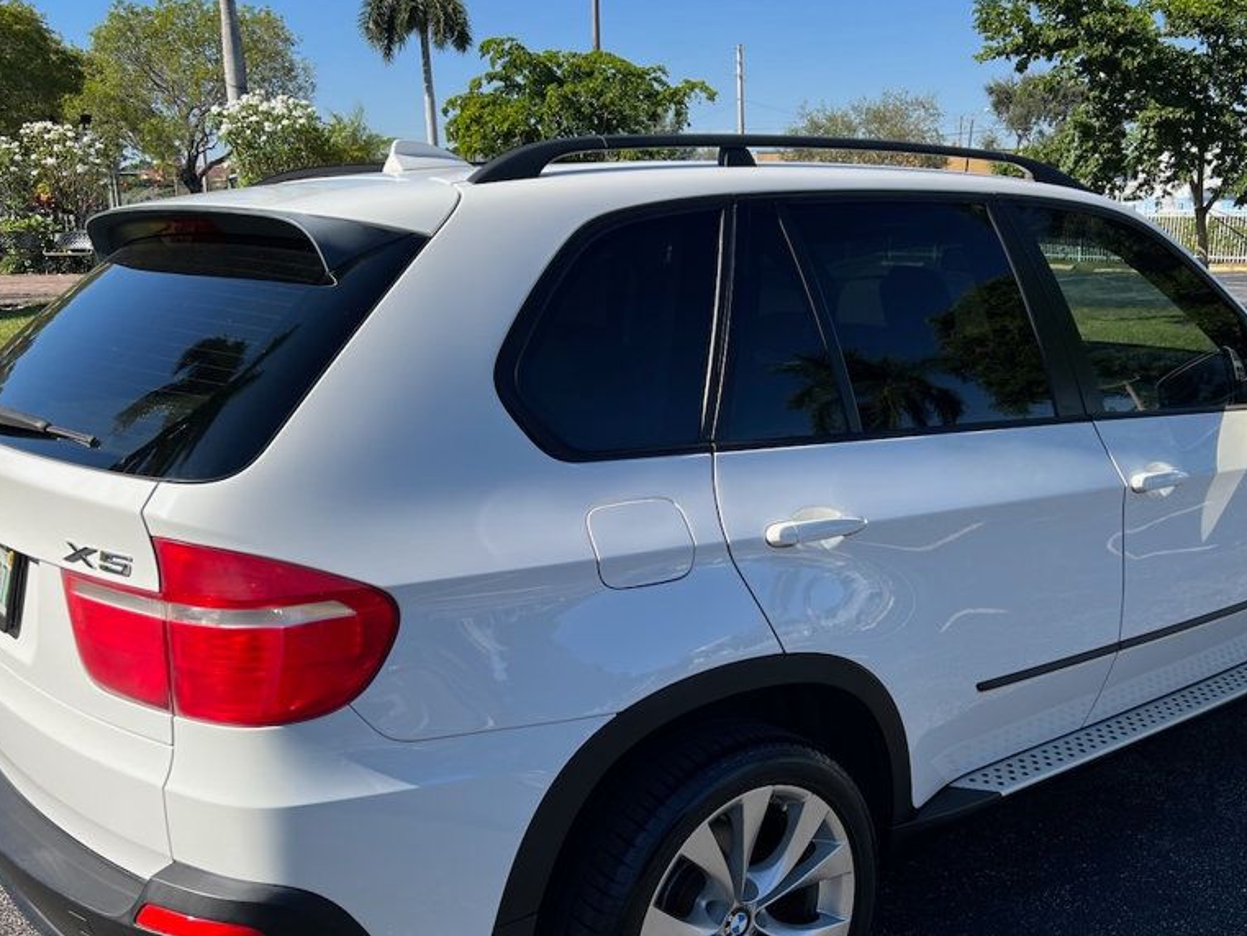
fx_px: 1261
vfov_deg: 40.5
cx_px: 698
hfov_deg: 52.5
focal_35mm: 35
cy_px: 569
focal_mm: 5.7
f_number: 1.5
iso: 50
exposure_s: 1/2208
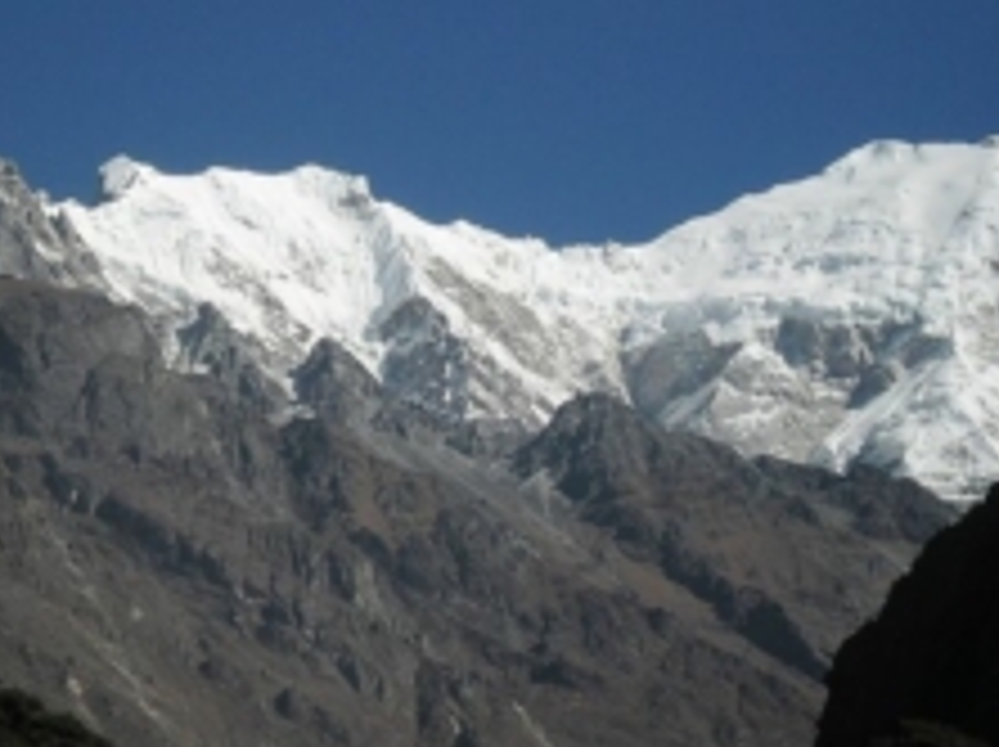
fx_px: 3949
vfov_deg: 10.8
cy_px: 279
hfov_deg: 14.4
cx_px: 320
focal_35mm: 137
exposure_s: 1/939
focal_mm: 13.4
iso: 80
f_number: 5.2
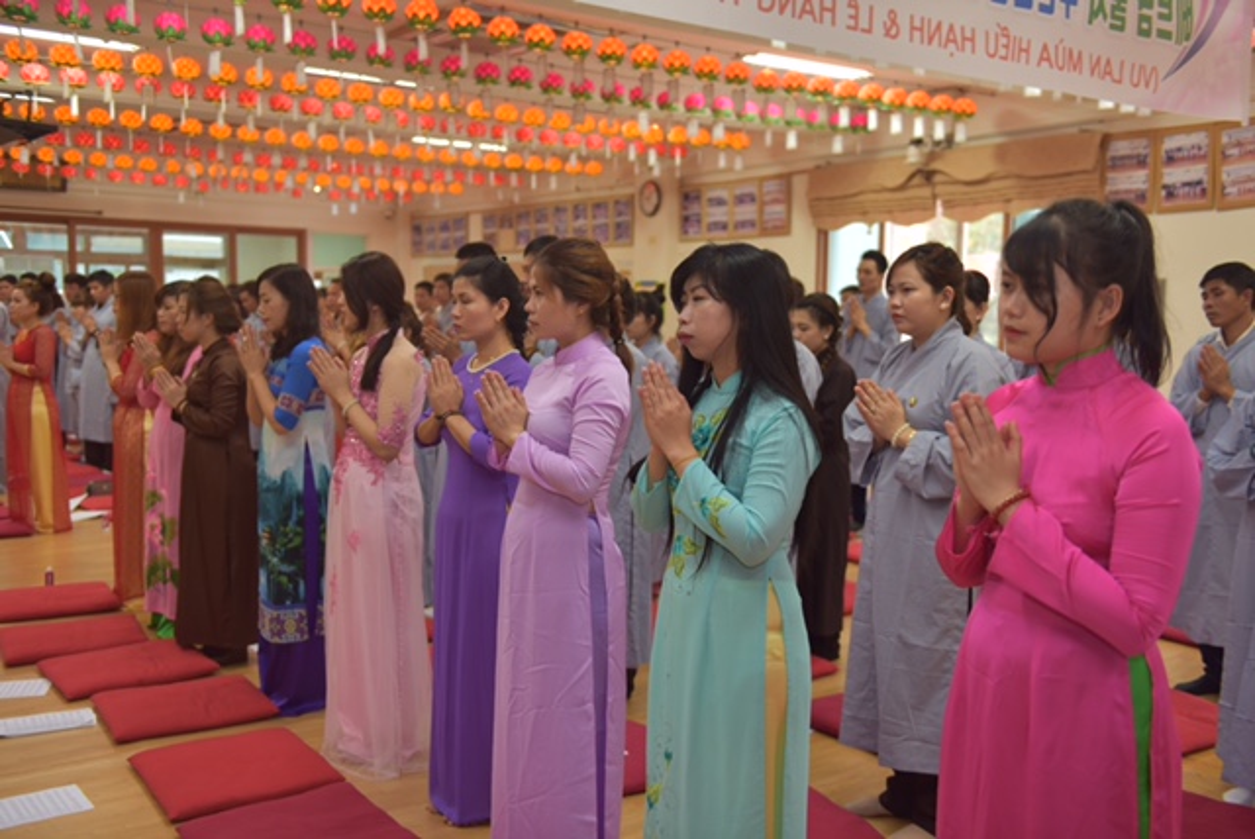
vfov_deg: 37.9
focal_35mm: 35
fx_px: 1221
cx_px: 628
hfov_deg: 54.4
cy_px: 420
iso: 400
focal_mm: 35
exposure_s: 1/90
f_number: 2.8
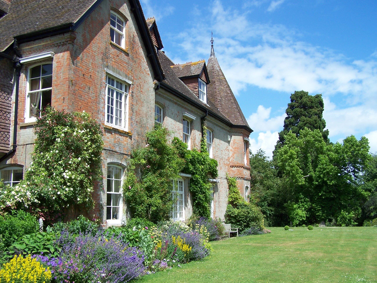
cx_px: 188
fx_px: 414
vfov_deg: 37.7
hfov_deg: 49.0
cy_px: 142
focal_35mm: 38
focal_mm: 6.3
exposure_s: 1/750
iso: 80
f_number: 4
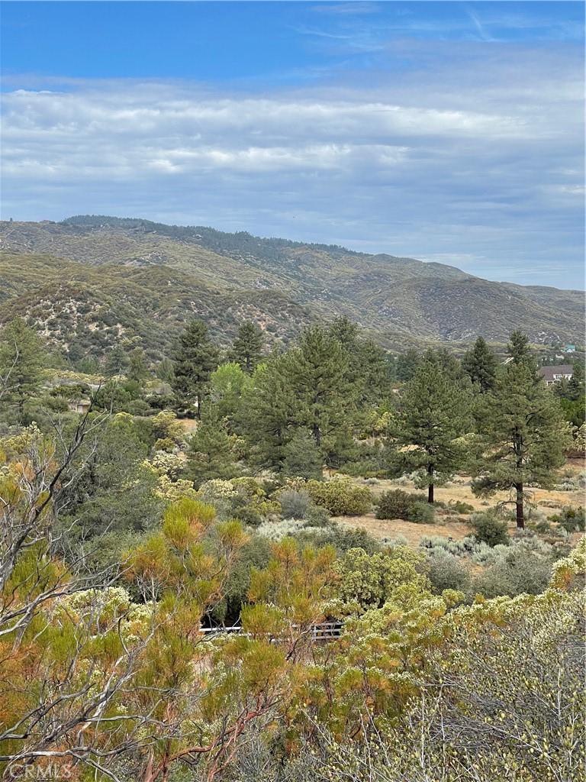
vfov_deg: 30.3
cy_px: 391
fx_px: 1445
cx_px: 293
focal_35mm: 64
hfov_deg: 22.9
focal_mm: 7.5
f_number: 2.2
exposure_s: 1/1074
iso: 20
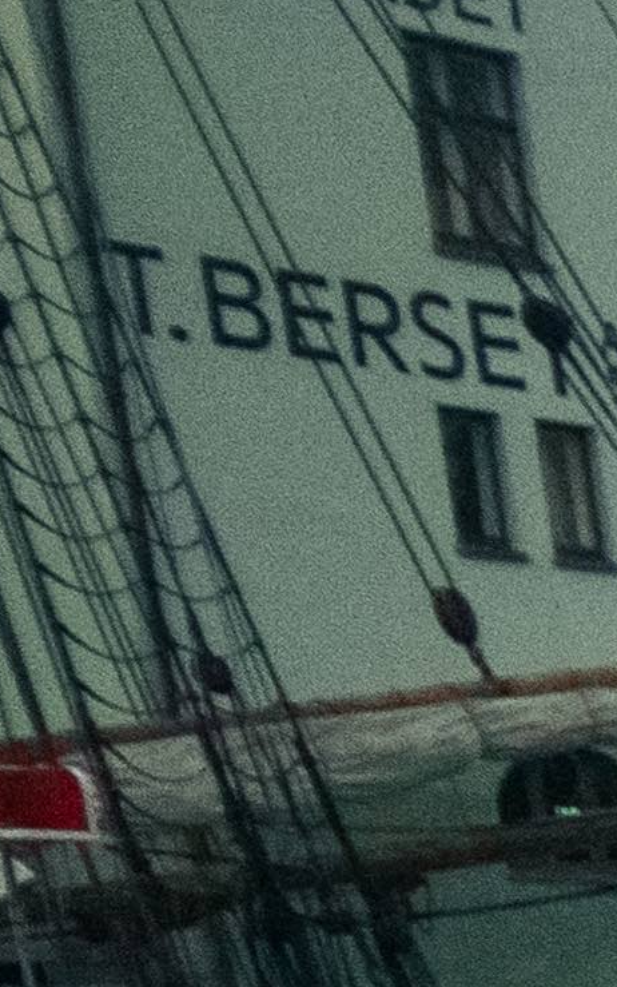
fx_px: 3685
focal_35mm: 137
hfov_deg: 5.8
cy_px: 1977
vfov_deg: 13.2
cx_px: 3273
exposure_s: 1/640
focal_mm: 17
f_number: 5
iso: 4000
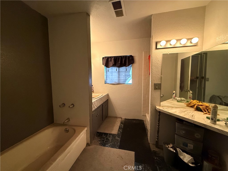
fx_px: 92
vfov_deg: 85.7
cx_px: 114
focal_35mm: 14
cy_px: 86
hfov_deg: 102.1
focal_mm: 2.22
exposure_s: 1/60
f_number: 2.2
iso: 640
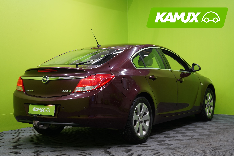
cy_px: 78
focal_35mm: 59
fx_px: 383
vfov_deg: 23.0
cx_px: 117
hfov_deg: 33.9
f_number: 5.6
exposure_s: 1/25
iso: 400
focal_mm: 59
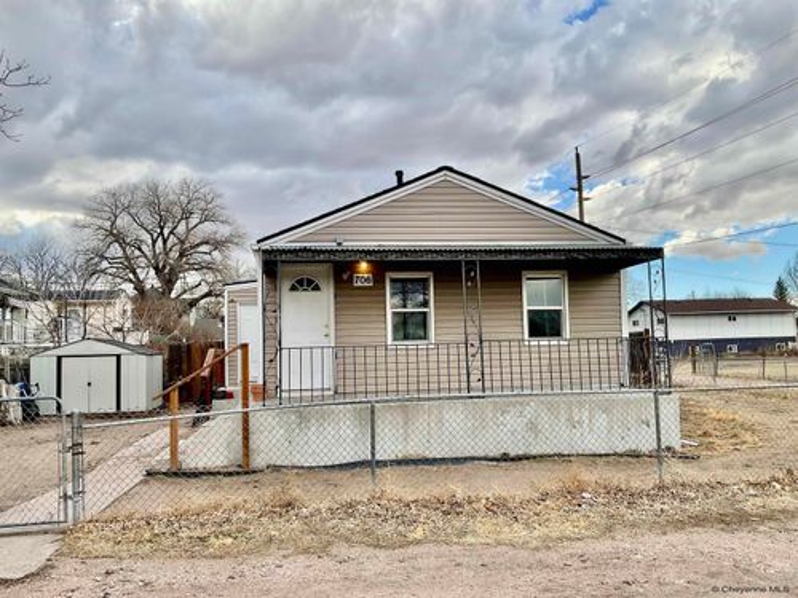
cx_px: 399
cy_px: 299
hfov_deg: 61.7
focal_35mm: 29
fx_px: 669
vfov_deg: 48.2
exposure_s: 1/719
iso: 16
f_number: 1.8
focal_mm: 3
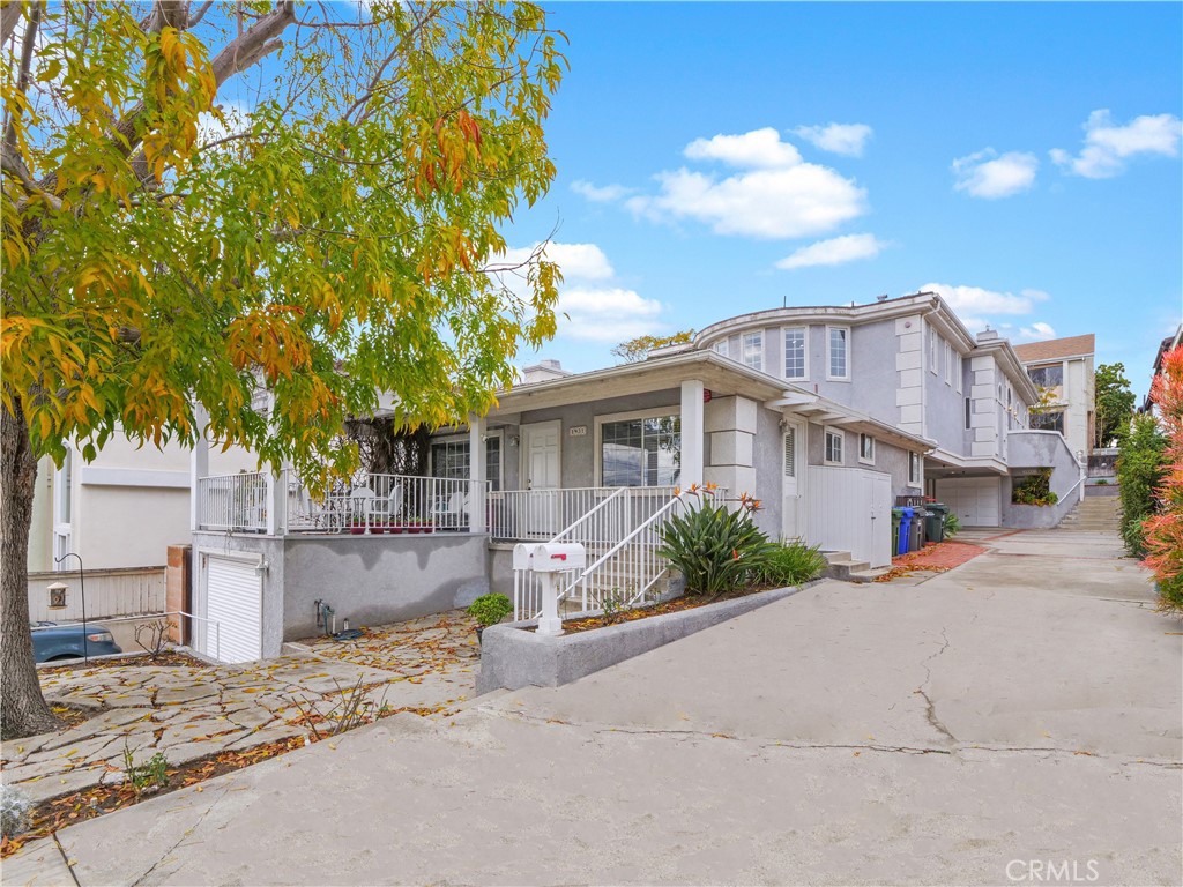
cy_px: 444
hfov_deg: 94.5
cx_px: 592
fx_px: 547
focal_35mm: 16
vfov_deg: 78.1
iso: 250
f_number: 11
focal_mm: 8
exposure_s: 1/100
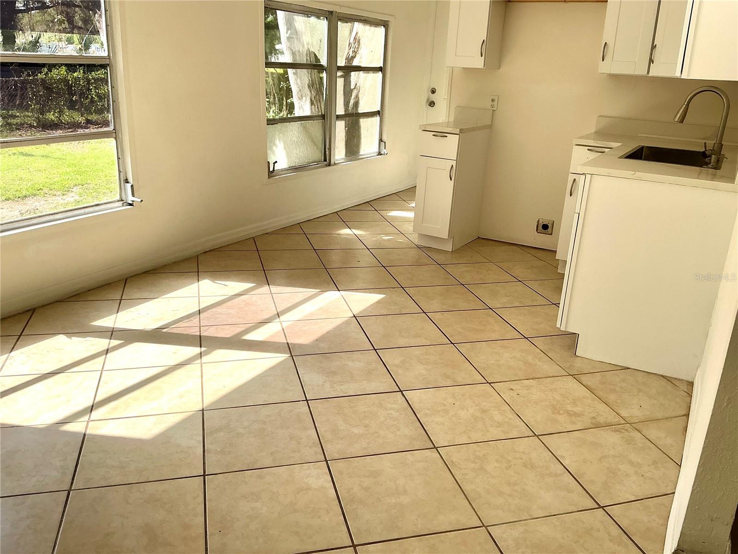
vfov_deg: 49.7
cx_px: 369
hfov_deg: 63.4
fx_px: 597
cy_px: 277
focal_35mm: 28
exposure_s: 1/491
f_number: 1.8
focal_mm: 3
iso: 25
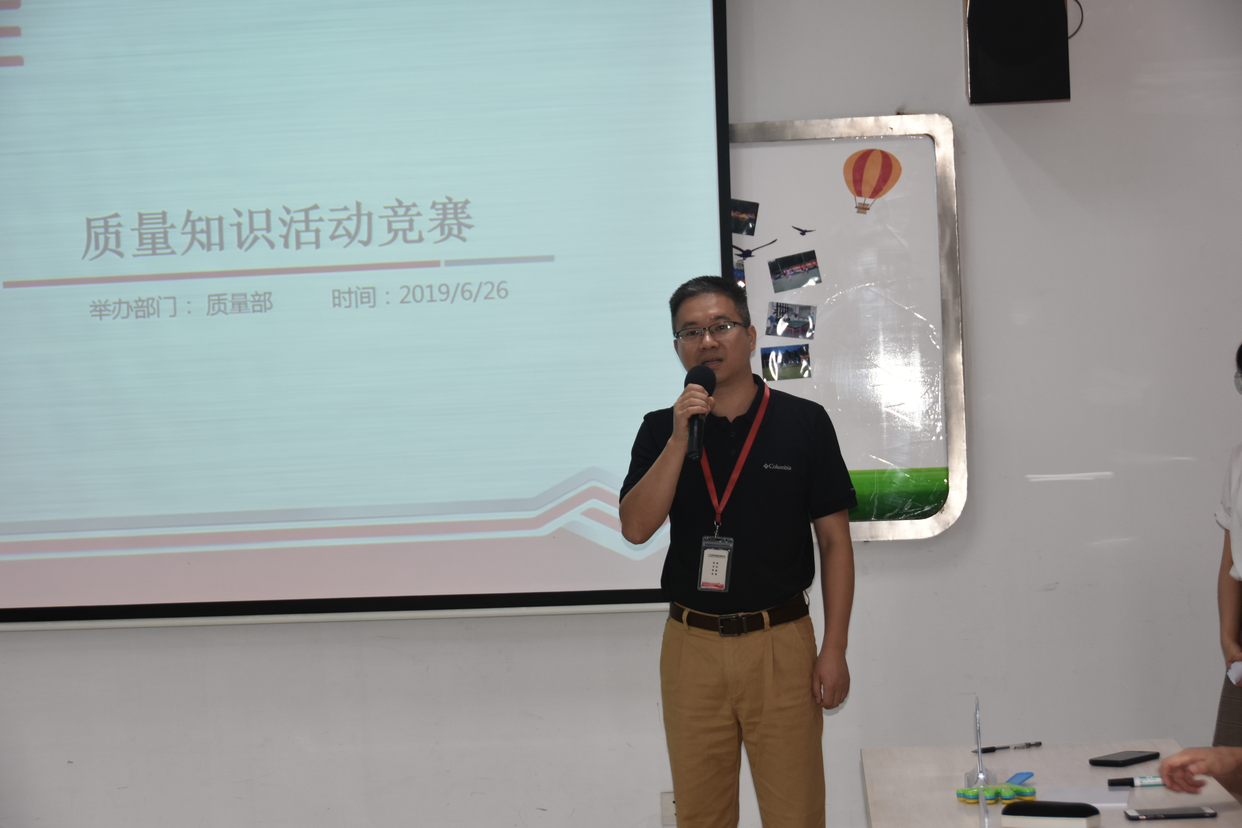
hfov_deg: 24.6
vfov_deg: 16.6
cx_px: 621
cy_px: 414
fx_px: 2846
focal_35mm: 82
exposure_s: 1/60
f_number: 4.8
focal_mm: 55
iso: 400
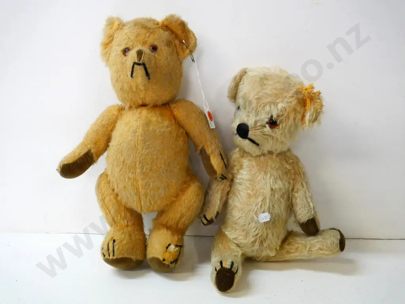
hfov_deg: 51.4
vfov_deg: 39.7
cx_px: 202
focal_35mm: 36
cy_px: 152
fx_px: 421
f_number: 5.6
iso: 3200
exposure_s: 1/160
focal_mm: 18
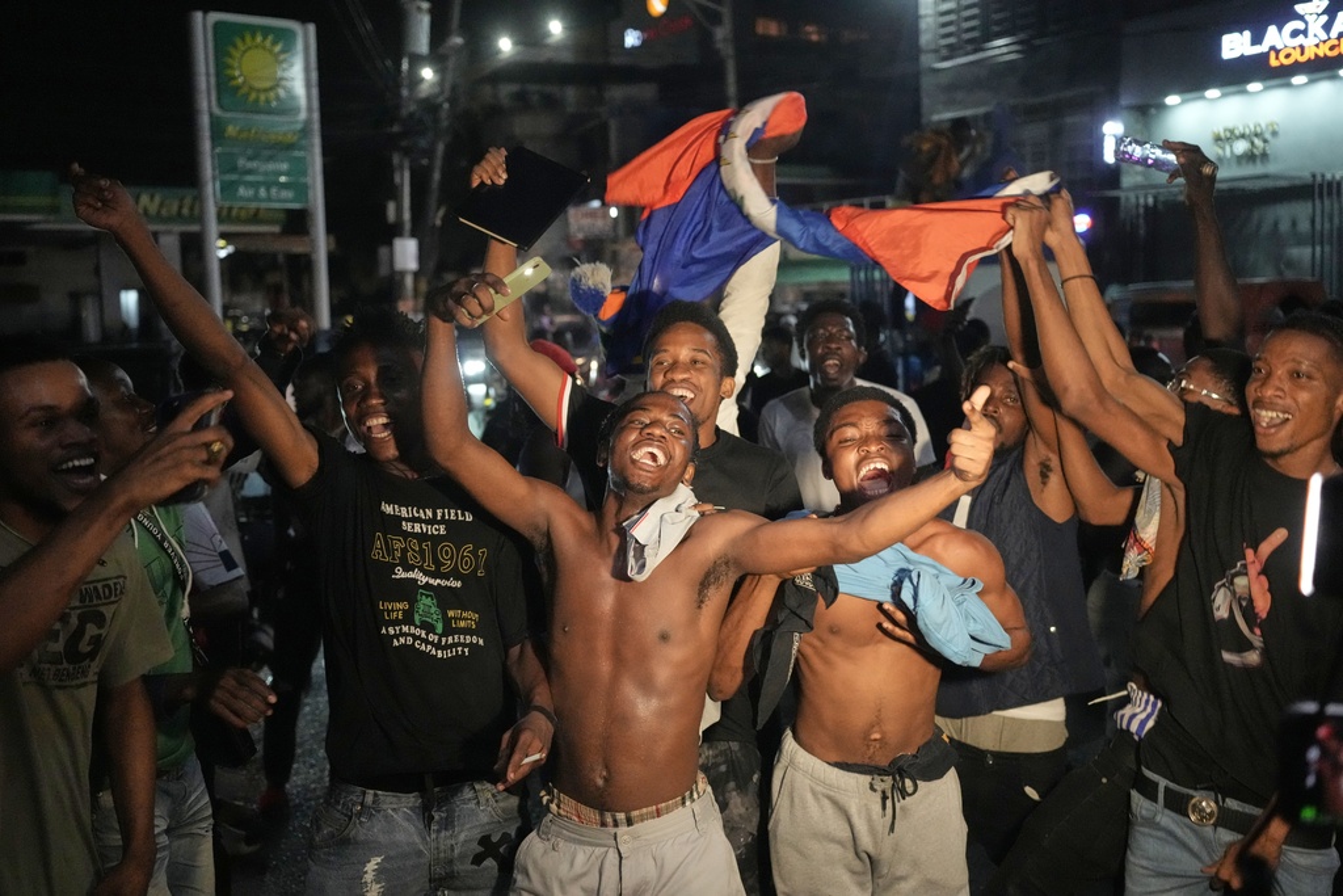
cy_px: 448
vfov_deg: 36.0
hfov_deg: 51.9
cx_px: 672
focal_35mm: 37
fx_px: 1380
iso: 10000
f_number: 2.8
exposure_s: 1/250
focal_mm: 37
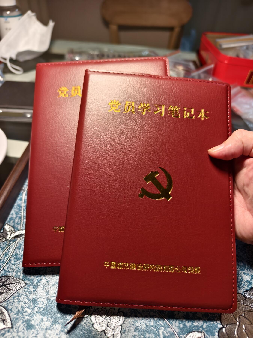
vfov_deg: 73.9
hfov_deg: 58.9
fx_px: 224
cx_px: 126
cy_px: 169
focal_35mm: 23
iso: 50
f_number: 1.75
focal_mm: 8.67
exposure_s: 1/100
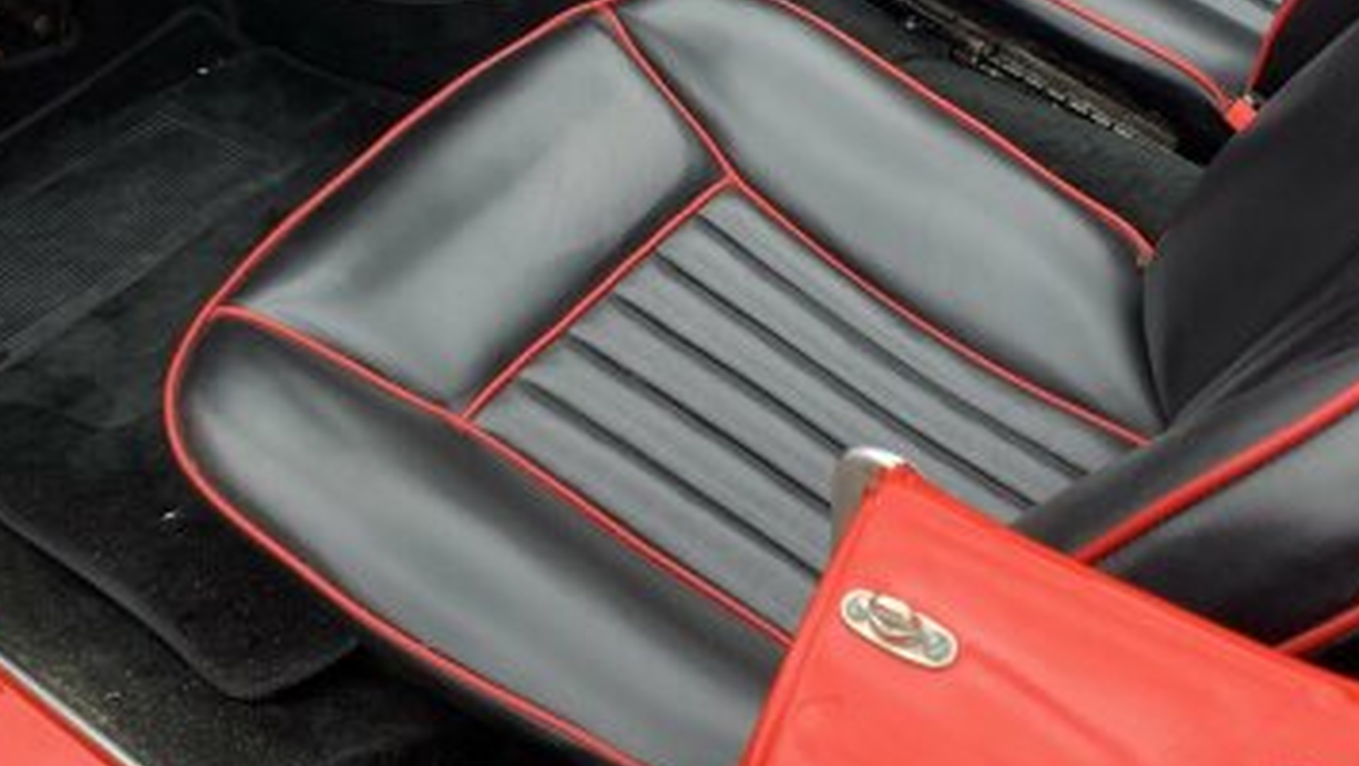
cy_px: 107
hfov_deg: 40.4
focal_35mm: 51
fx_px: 1838
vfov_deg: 23.0
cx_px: 800
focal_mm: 4.25
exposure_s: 1/161
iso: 25
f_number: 1.8
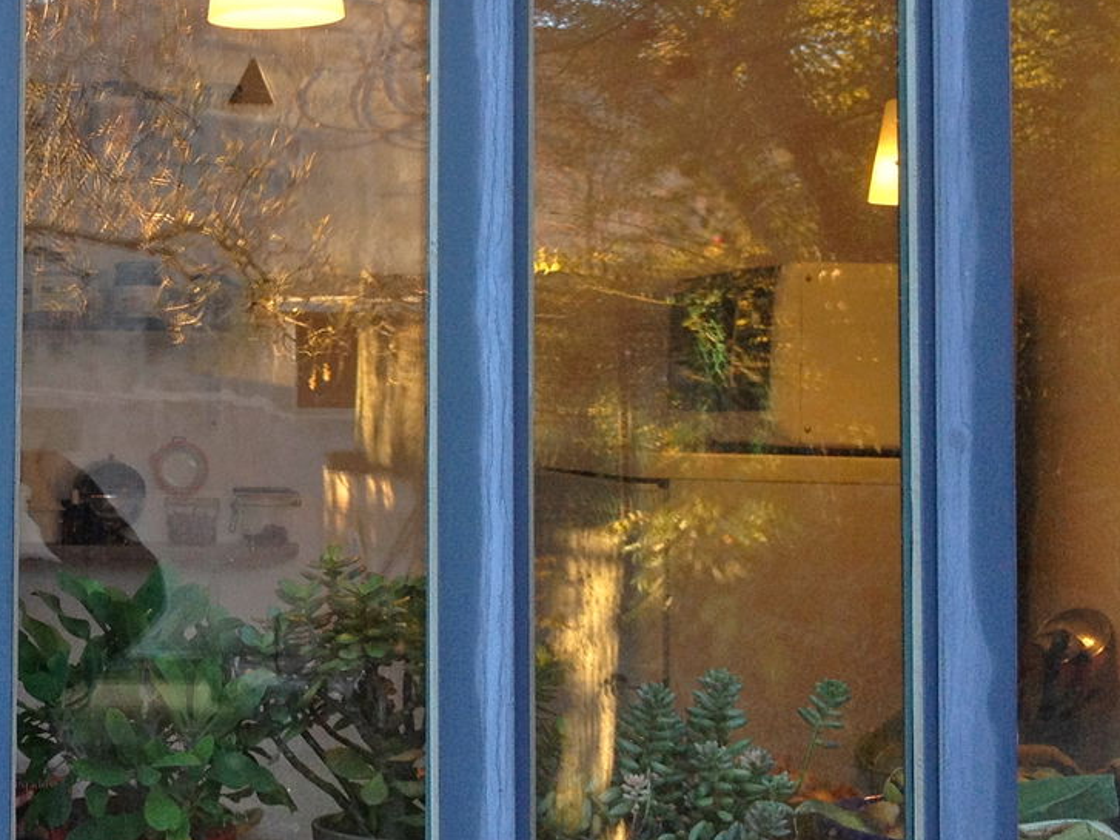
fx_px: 2491
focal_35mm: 77
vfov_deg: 19.1
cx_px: -60
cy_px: 276
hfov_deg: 24.0
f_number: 2.4
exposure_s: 1/60
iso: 64
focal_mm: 4.28
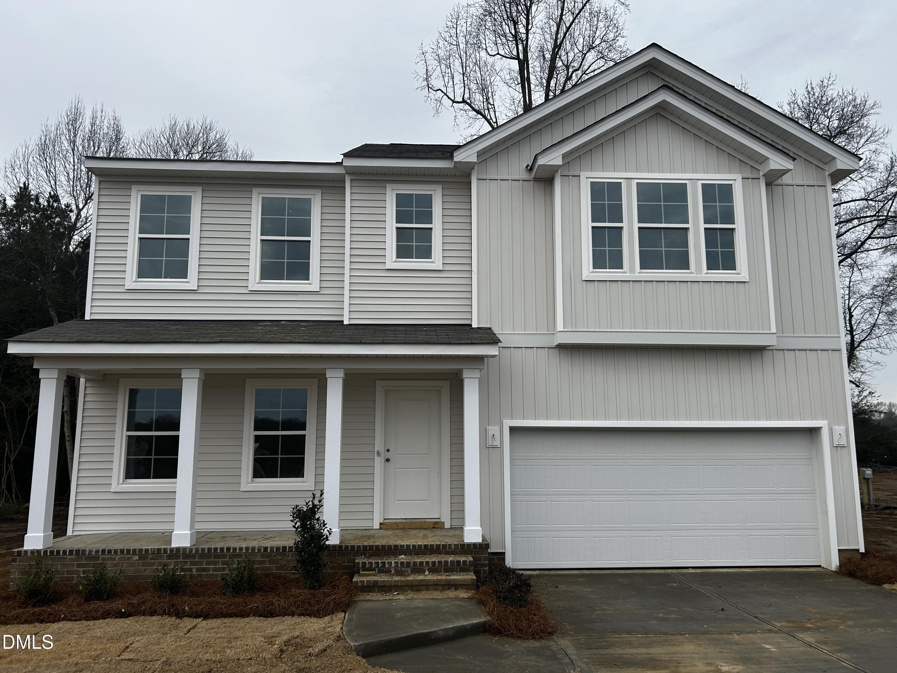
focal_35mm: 26
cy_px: 336
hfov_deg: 67.3
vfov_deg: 53.1
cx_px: 448
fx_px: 674
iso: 50
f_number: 1.5
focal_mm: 5.7
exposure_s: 1/2404
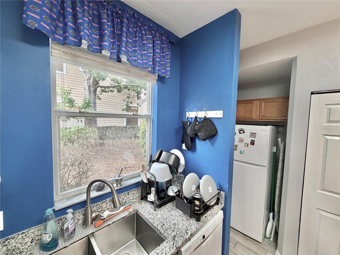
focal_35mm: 14
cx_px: 170
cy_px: 128
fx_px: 138
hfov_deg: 102.1
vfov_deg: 85.7
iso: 250
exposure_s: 1/120
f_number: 2.2
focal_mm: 2.22
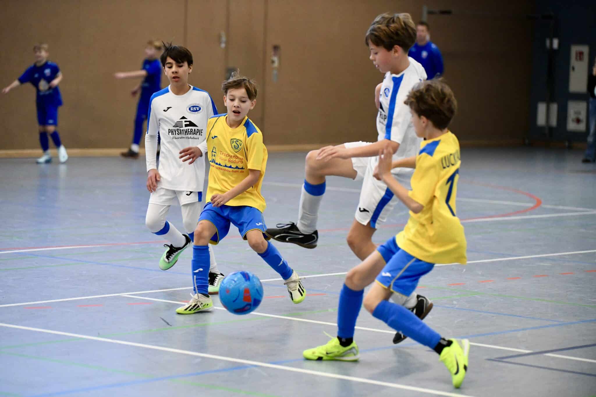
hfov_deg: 16.4
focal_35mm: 125
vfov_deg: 11.0
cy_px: 198
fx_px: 2069
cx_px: 298
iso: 8000
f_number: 2.8
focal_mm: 125
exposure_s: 1/1600
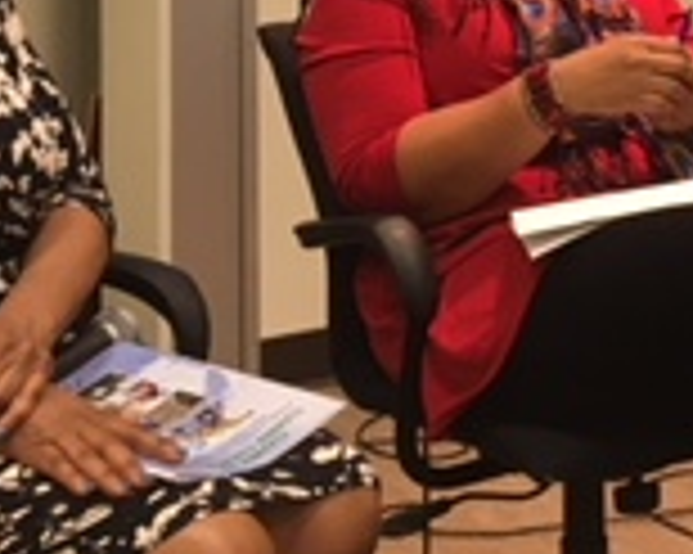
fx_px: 2419
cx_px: 864
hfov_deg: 15.6
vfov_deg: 12.4
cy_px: -302
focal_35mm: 118
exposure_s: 1/30
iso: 64
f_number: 2.2
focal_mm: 4.15
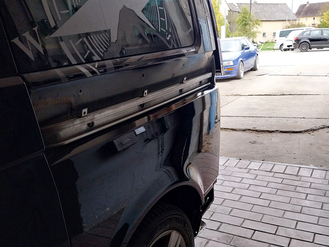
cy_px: 174
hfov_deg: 52.6
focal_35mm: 35
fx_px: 333
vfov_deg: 40.0
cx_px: 164
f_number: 1.8
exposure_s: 1/50
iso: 320
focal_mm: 4
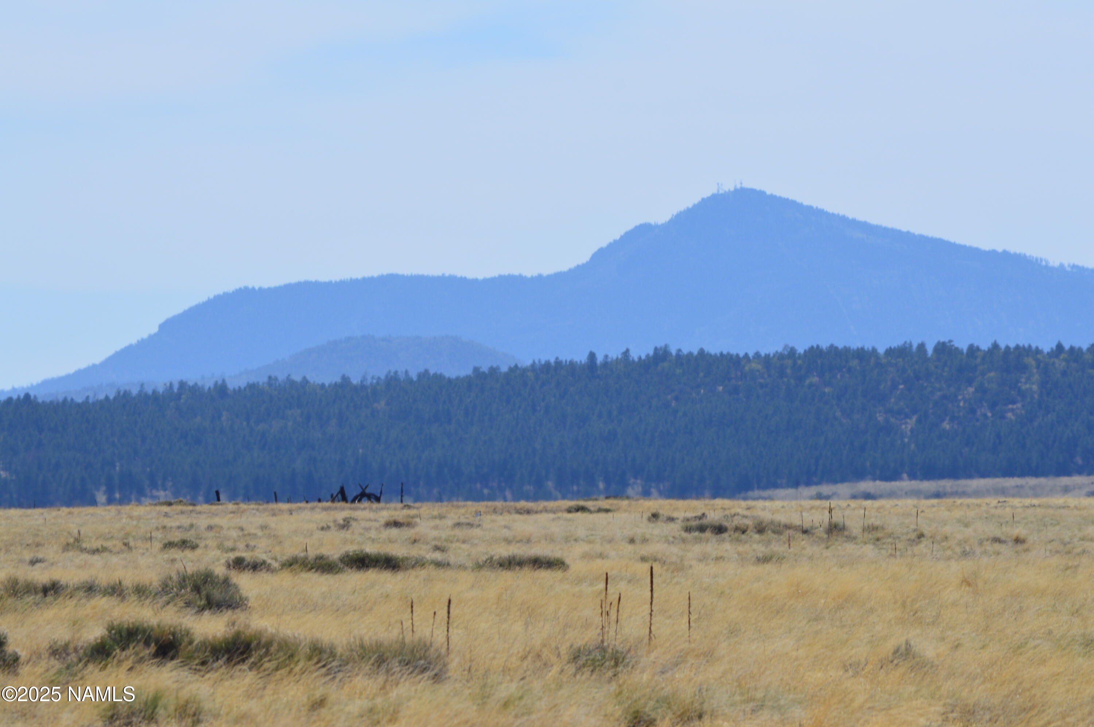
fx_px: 9108
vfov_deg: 4.6
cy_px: 364
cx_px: 547
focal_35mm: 300
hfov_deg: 6.9
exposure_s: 1/500
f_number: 11
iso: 250
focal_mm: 200
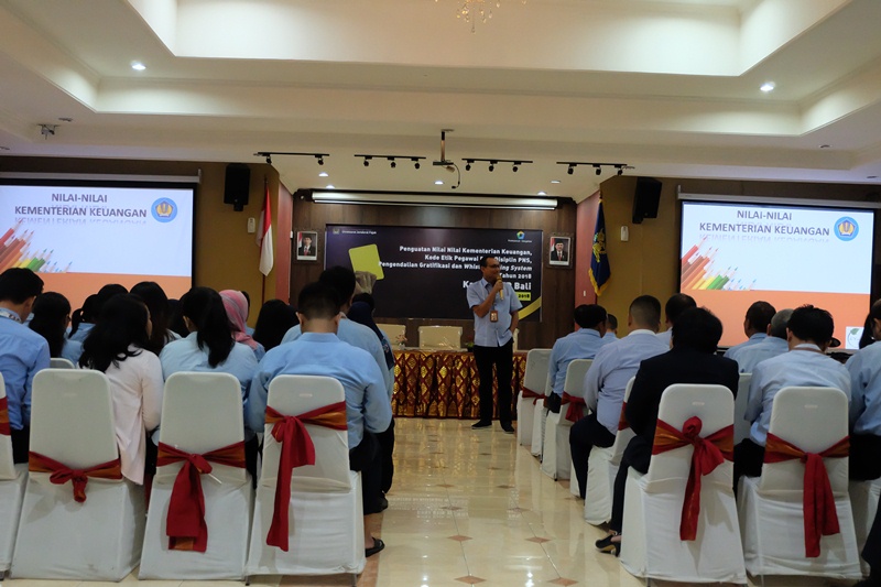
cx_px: 440
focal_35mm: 40
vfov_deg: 33.4
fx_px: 979
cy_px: 294
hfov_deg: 48.5
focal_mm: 26.9
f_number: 4.5
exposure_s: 1/80
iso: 6400
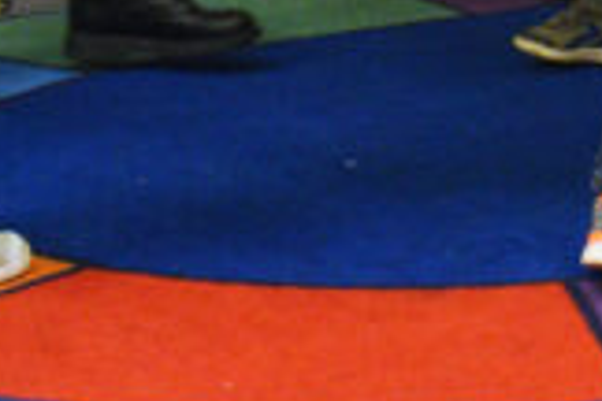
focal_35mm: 185
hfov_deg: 11.0
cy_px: -509
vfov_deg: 7.1
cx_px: 624
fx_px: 3093
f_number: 4
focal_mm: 26
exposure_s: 1/250
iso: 3200
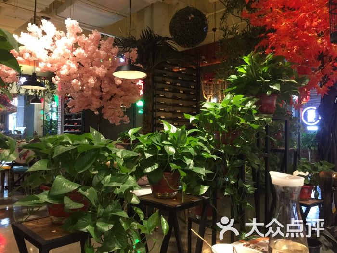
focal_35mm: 29
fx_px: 282
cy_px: 126
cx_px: 168
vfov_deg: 48.2
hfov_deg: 61.7
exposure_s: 1/10
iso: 100
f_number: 2.2
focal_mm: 4.15
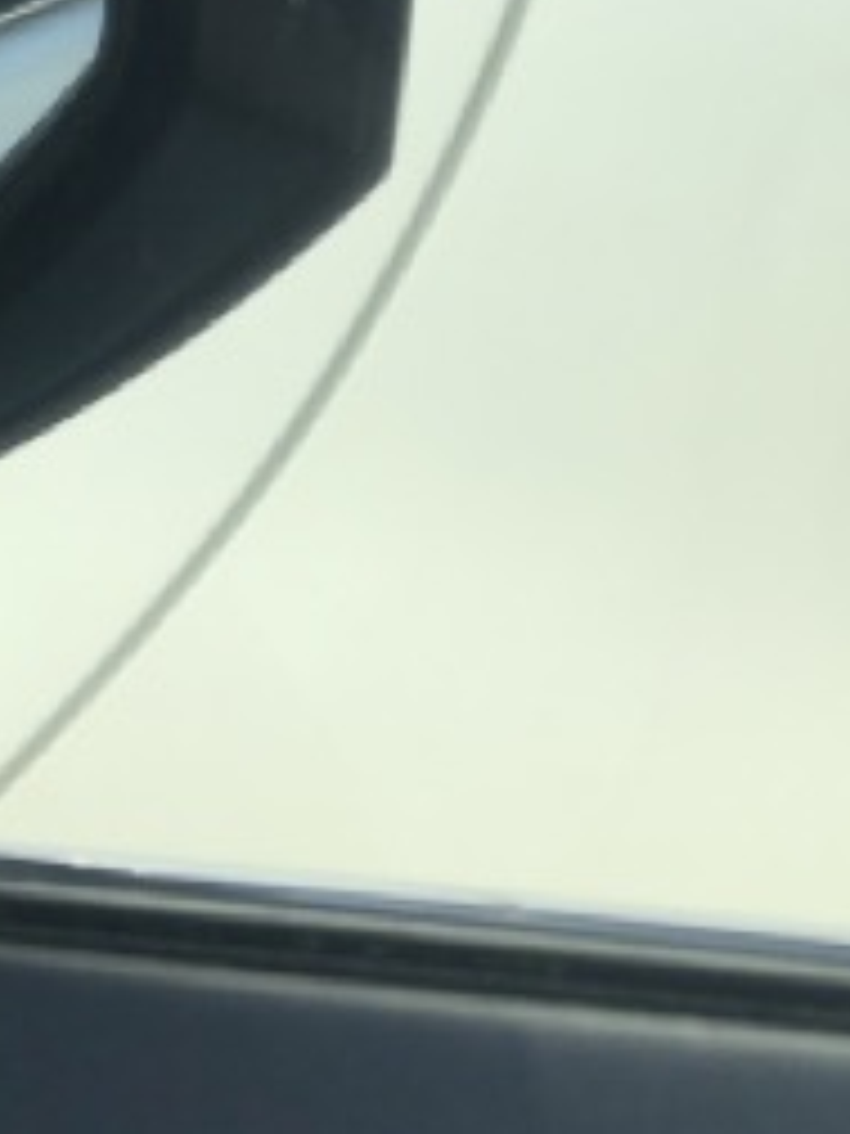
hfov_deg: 19.9
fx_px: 2325
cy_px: -68
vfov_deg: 25.7
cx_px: -49
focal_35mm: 71
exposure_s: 1/1372
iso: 20
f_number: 1.8
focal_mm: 3.99
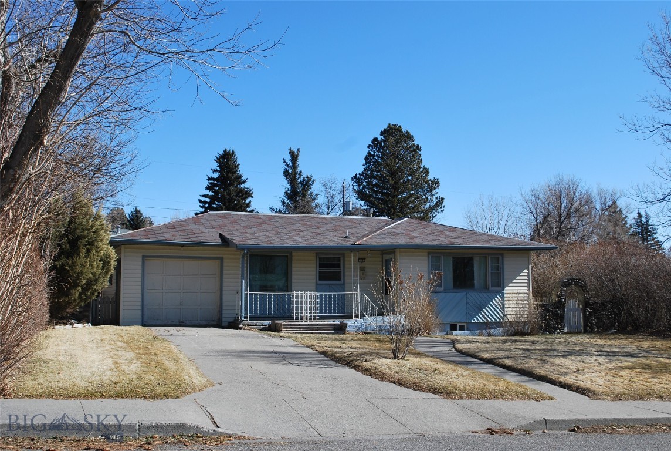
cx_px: 336
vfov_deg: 34.4
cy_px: 226
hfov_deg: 49.5
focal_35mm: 39
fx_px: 728
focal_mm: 26
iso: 100
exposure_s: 1/250
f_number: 8
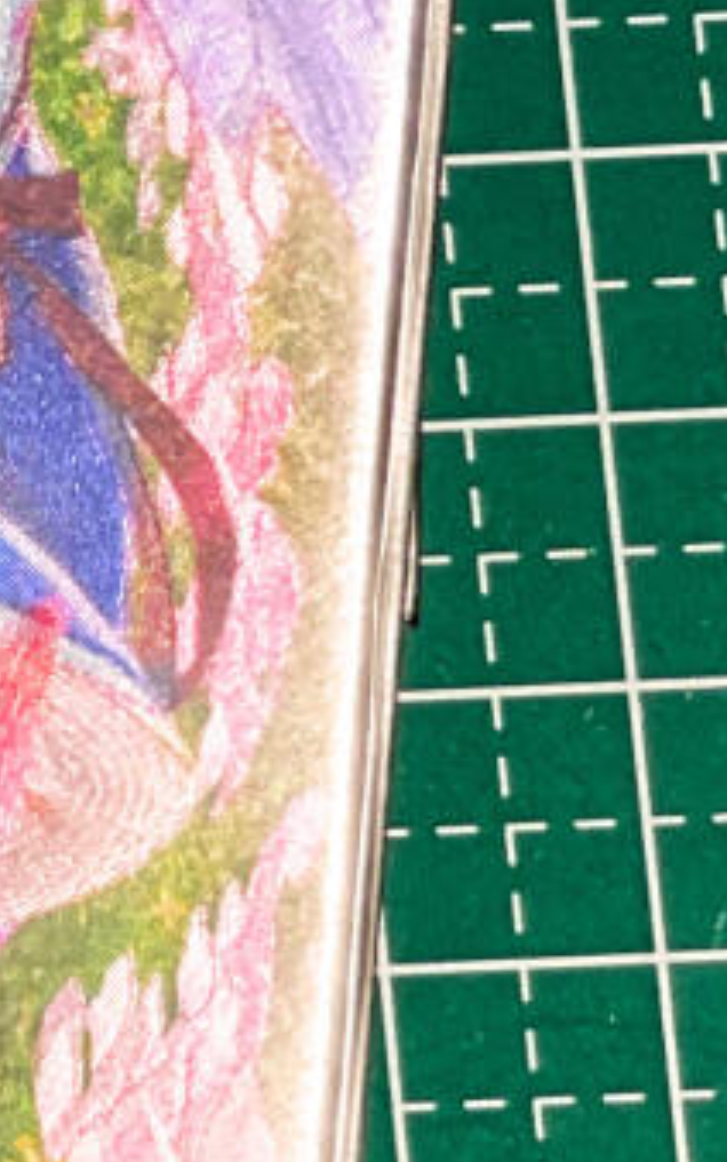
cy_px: 58
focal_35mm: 293
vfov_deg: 7.1
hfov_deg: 4.3
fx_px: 9284
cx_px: -1454
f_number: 2
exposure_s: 1/100
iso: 90
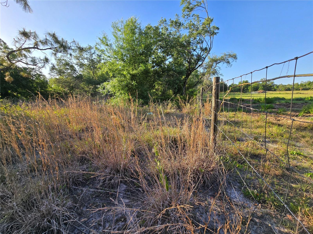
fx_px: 118
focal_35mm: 13
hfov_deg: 106.2
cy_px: 117
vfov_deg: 89.9
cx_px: 156
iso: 50
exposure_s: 1/1016
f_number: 2.2
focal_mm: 2.2
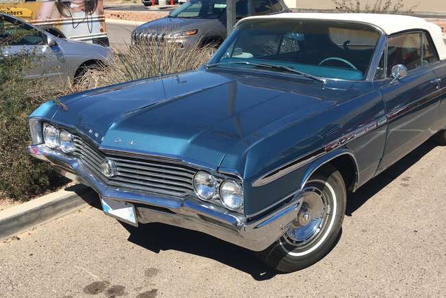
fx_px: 458
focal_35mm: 37
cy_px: 137
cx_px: 236
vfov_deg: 35.9
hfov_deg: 51.8
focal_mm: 4.15
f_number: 2.2
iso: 25
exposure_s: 1/1166
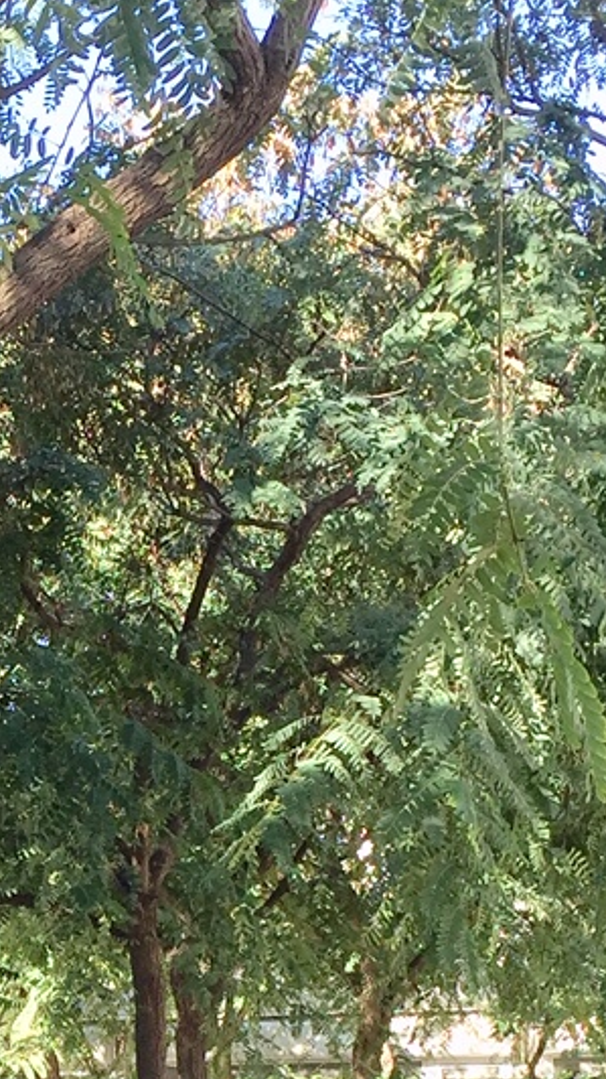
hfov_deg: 12.2
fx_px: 2773
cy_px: 1077
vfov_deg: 21.3
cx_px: -101
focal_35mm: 97
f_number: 2.2
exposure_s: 1/249
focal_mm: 4.15
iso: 32
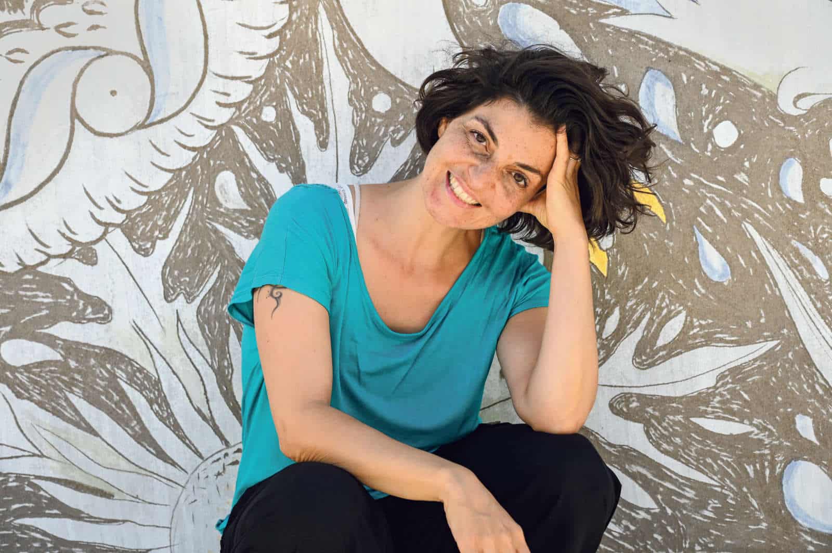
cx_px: 416
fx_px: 1616
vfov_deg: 19.4
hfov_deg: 28.9
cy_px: 276
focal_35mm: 70
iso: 180
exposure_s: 1/250
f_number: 5.6
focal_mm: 70
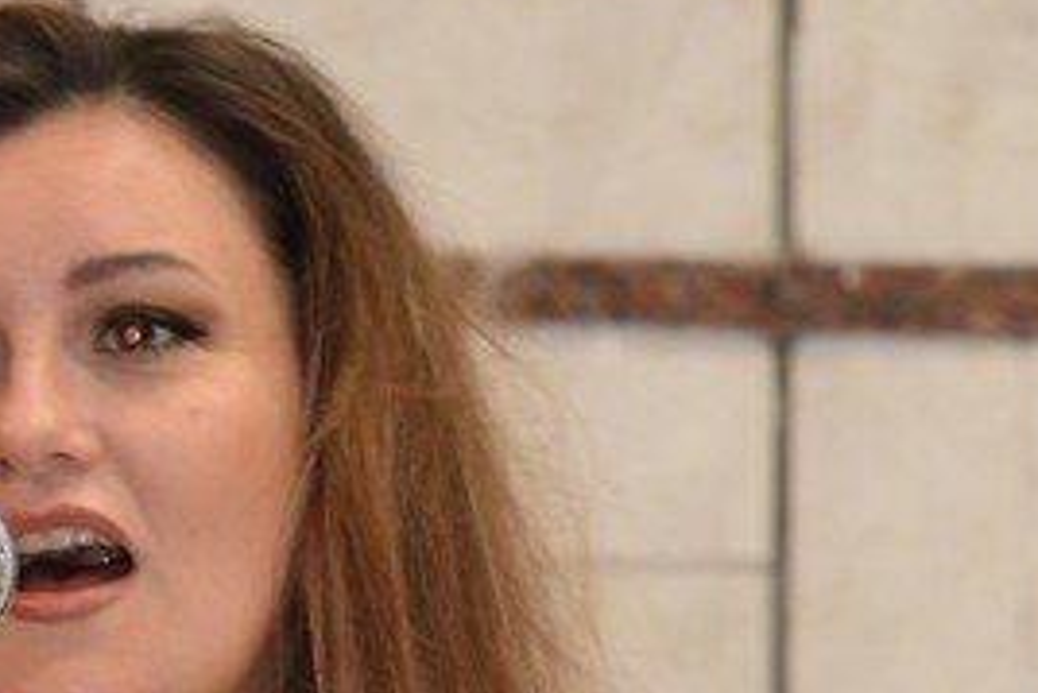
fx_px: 27088
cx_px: 105
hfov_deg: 2.2
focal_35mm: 939
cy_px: 604
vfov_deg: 1.5
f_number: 11
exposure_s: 1/60
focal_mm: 300
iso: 4000
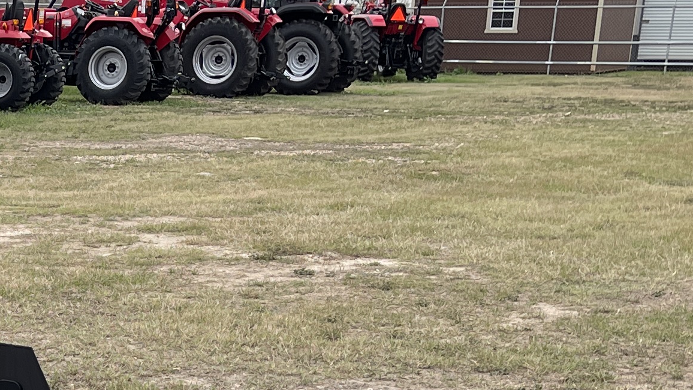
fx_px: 1746
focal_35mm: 95
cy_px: 577
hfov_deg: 20.8
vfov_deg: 12.2
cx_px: -155
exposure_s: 1/1513
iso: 32
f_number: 1.6
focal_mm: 5.1
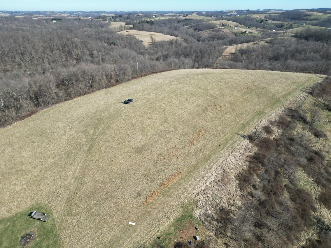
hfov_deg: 71.6
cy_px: 124
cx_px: 166
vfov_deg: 56.8
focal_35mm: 24
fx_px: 230
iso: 110
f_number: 1.7
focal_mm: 6.72
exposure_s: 1/1600
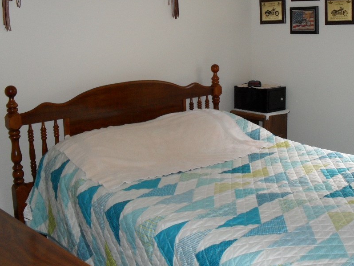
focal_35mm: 45
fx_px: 460
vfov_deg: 32.1
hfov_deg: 41.7
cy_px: 116
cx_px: 227
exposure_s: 1/45
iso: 200
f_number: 3.2
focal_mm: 6.3
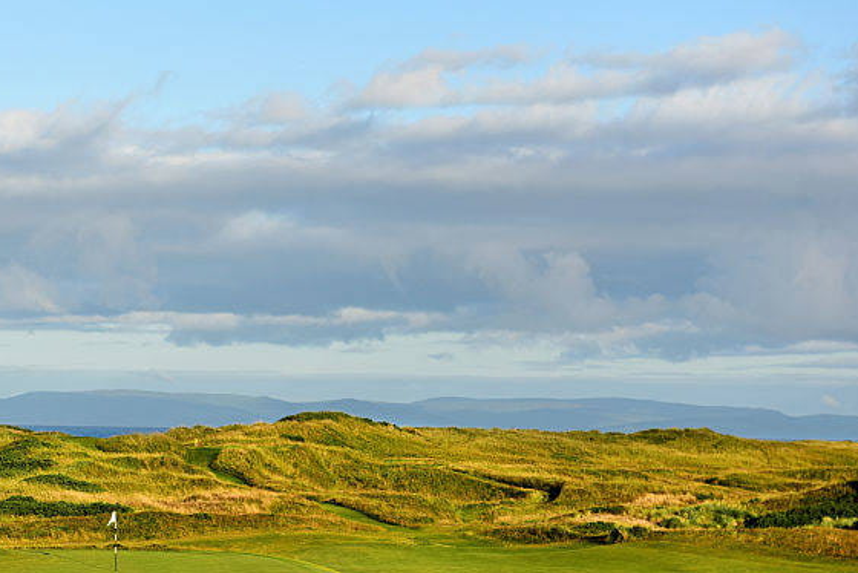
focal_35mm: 128
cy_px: 373
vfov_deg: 10.7
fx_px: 3052
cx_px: 133
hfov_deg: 15.9
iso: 200
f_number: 5.6
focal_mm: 70
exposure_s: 1/320
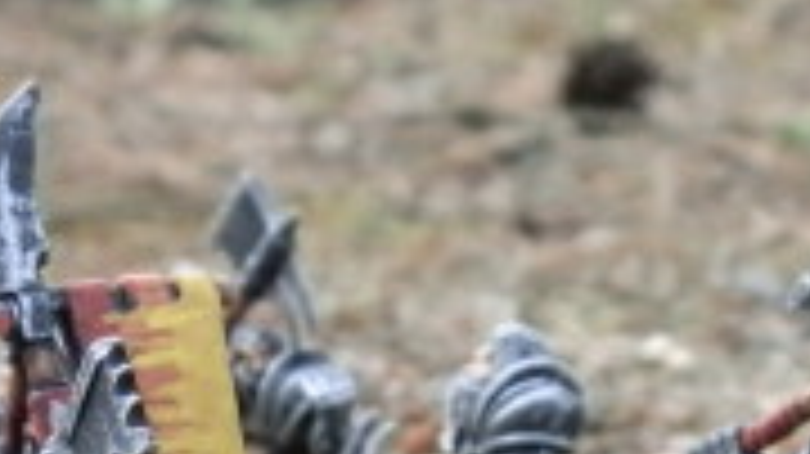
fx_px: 1953
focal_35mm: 91
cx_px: 230
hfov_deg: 23.3
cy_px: 791
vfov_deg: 12.3
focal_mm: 5
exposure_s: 1/500
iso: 400
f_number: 3.1
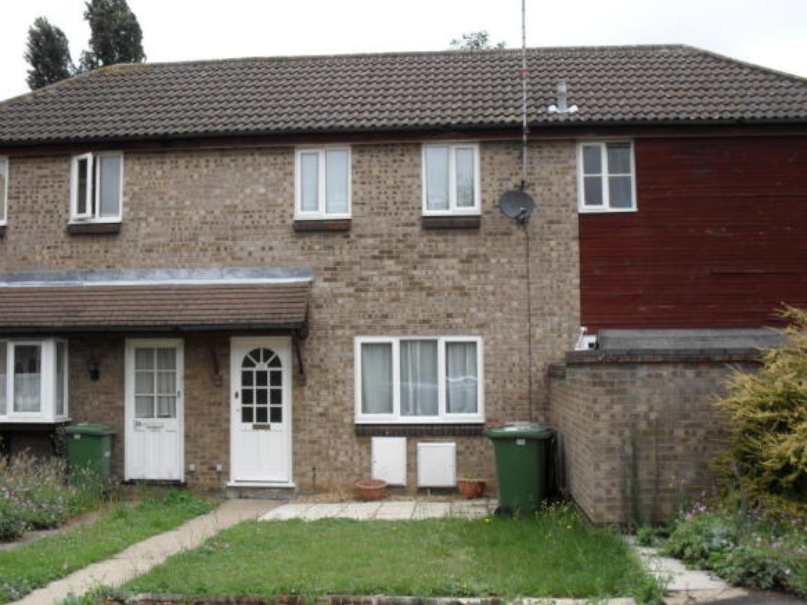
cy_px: 302
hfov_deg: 44.8
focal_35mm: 42
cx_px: 404
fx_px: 979
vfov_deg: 34.3
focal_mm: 7.5
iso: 100
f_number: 3.6
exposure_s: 1/350
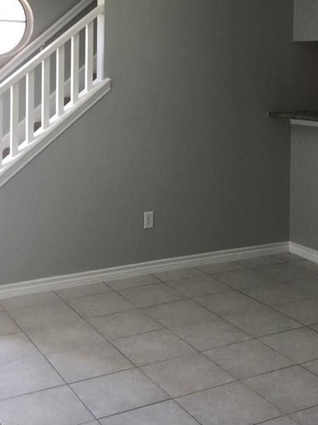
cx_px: 191
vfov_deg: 35.2
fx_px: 649
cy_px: 93
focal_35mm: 53
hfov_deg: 27.5
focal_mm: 3.3
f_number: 2.4
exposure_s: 1/30
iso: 32
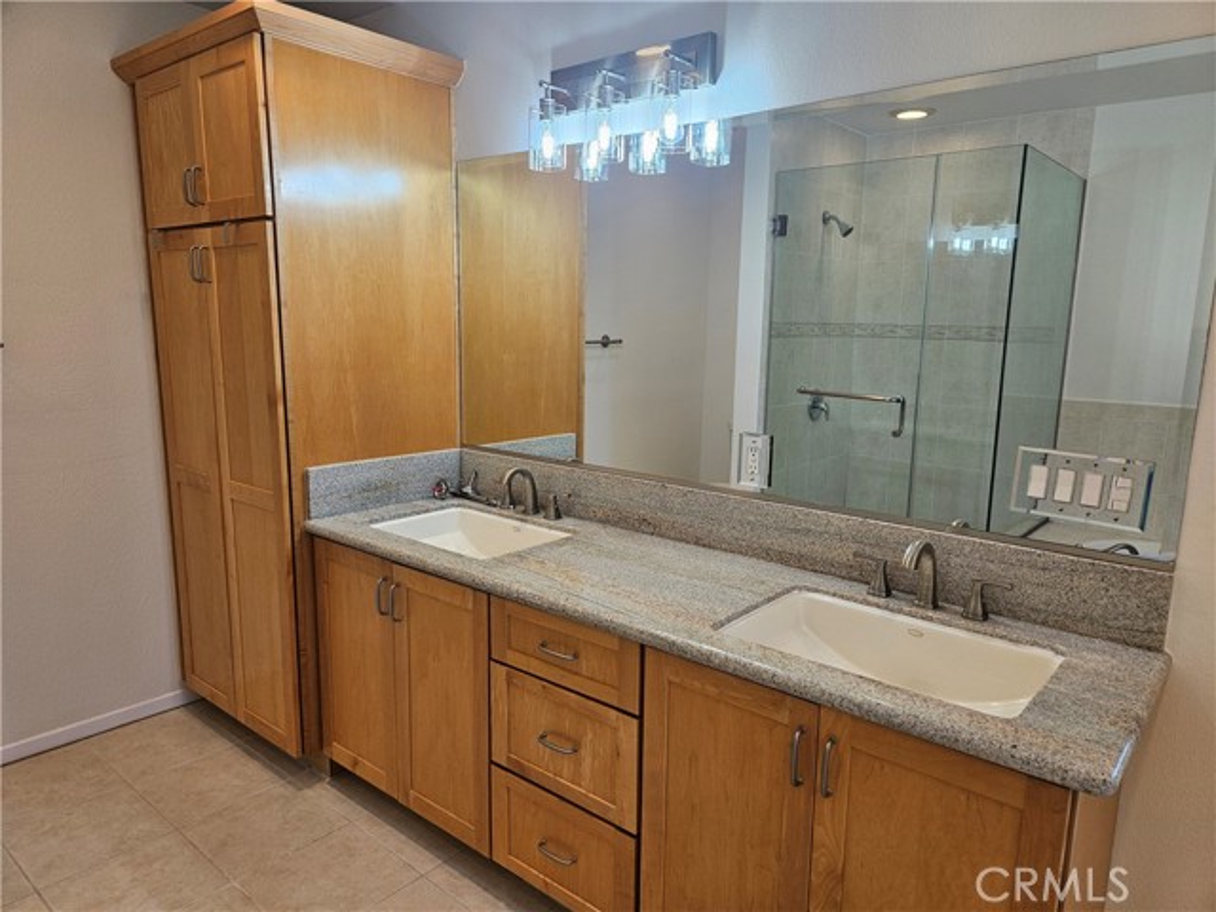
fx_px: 808
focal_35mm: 23
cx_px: 608
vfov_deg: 58.9
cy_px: 456
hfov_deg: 73.9
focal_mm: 5.4
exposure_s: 1/120
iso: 100
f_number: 1.8
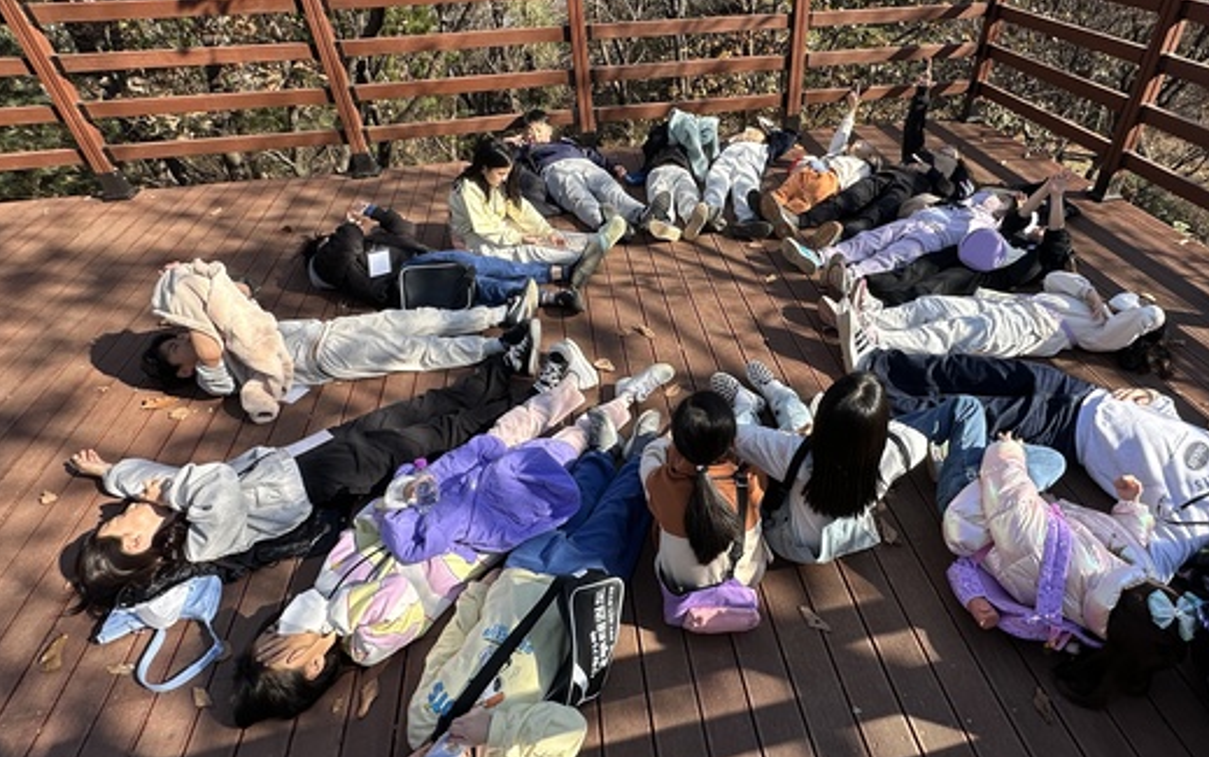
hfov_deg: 84.5
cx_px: 694
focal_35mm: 20
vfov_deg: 59.5
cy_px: 332
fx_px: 659
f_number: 2.2
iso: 40
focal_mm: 2.22
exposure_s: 1/703
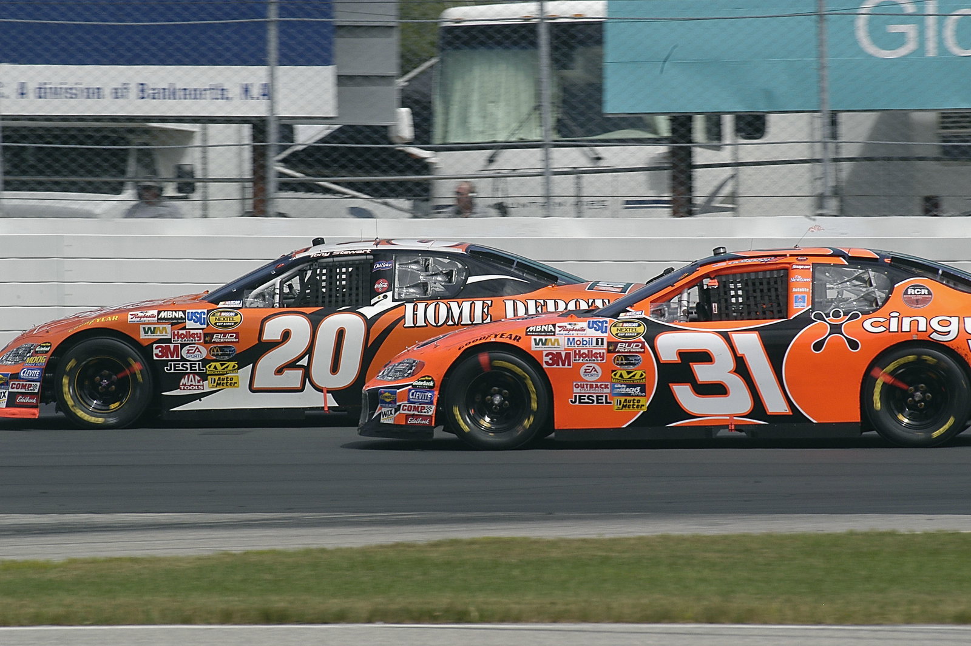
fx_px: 8085
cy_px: 323
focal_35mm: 300
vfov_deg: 4.6
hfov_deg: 6.9
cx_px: 486
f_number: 14
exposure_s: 1/400
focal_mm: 200
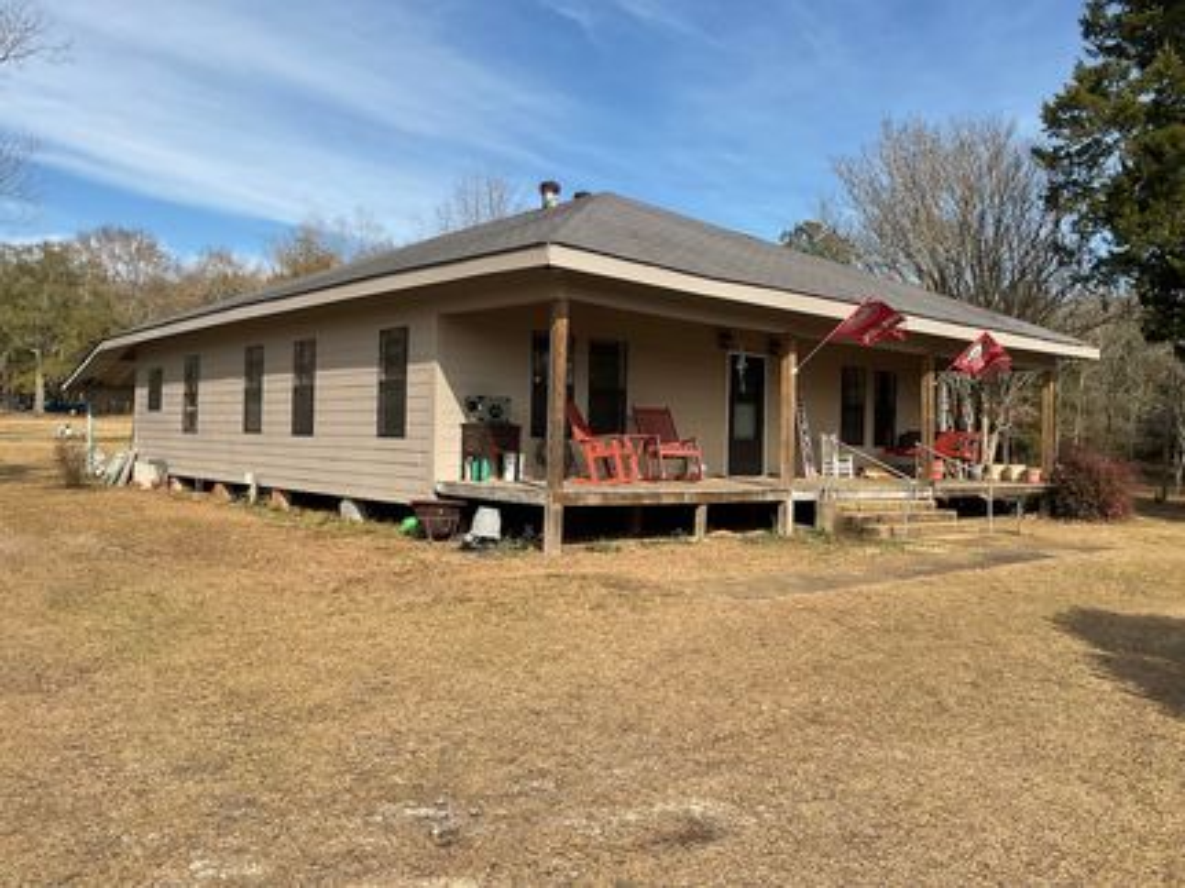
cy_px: 444
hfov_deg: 61.7
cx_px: 592
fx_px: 992
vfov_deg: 48.2
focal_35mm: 29
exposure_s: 1/1577
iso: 16
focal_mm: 3
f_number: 1.8
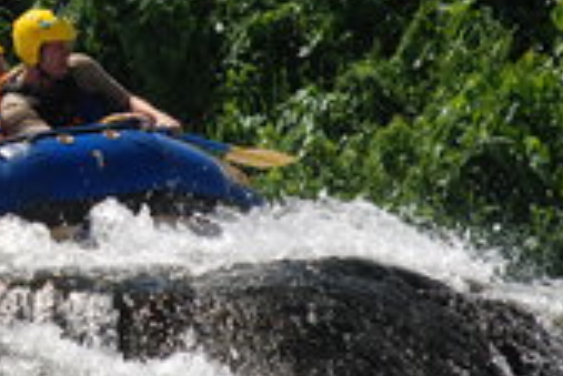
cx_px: -53
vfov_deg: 2.4
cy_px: 88
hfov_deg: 3.6
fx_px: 8991
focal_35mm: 574
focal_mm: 135
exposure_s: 1/800
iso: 200
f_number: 5.6
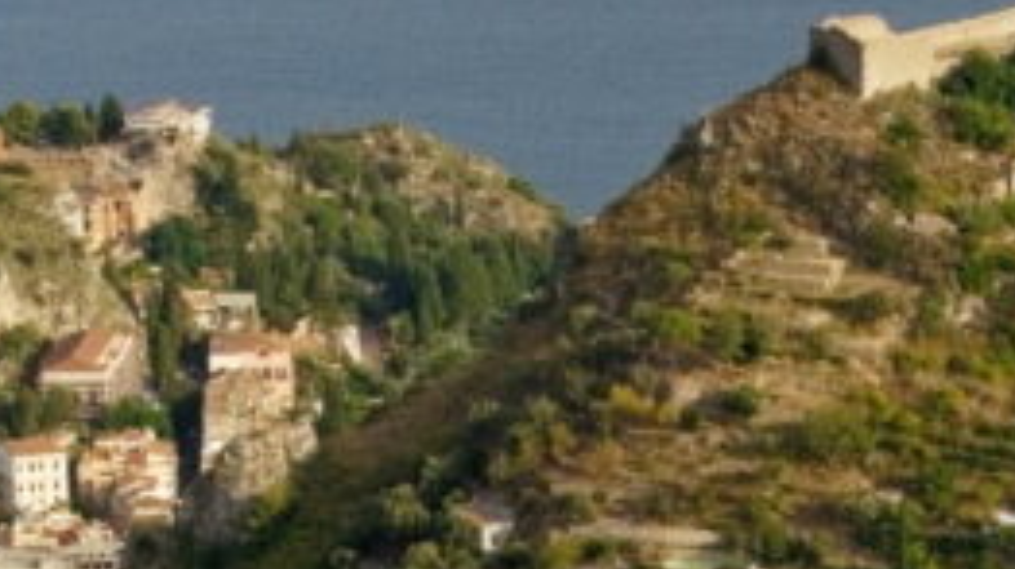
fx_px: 5783
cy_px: 763
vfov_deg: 5.6
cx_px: 566
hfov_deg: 10.0
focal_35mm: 215
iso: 100
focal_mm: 28
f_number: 8
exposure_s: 1/100
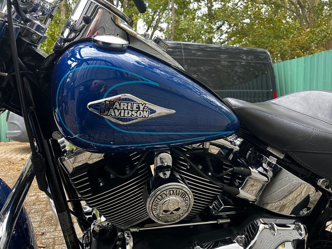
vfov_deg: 53.1
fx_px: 249
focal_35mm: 26
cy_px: 124
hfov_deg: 67.3
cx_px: 166
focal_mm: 5.1
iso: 125
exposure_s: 1/85
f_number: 1.6
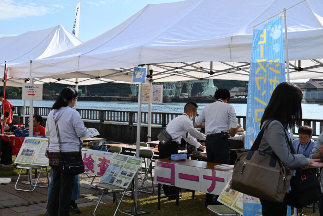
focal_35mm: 46
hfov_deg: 42.7
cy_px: 108
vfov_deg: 29.3
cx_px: 162
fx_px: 413
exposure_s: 1/400
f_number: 7.1
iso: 100
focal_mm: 46
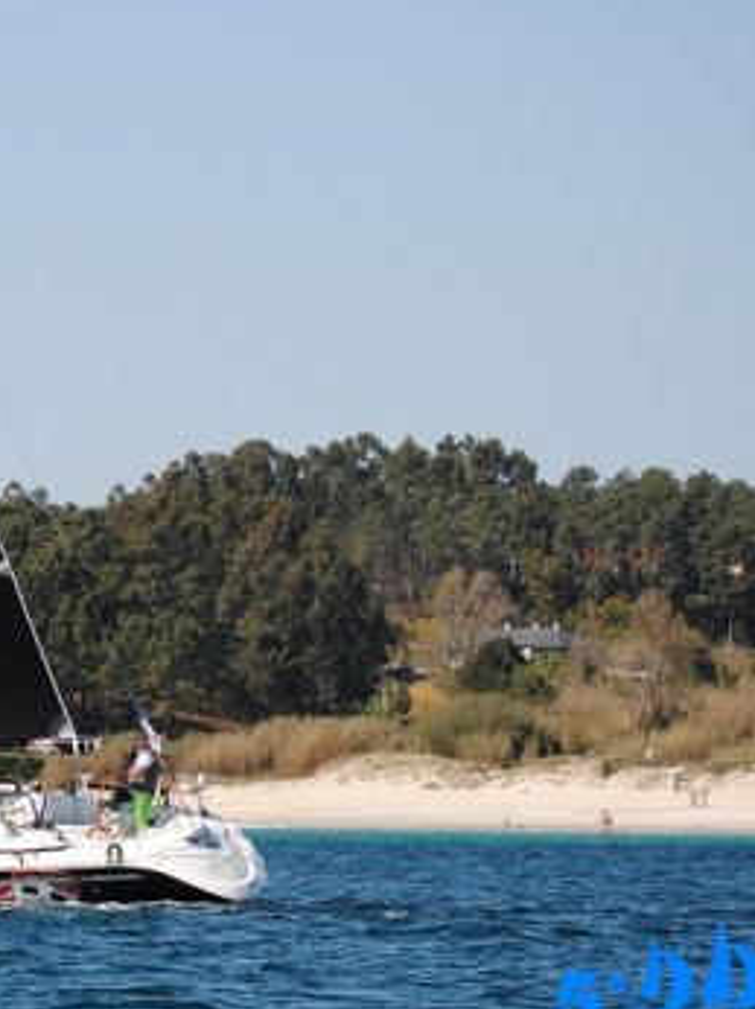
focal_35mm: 234
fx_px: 6813
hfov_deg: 6.3
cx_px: -292
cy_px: 351
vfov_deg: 8.5
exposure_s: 1/500
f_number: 5.6
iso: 100
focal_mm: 70
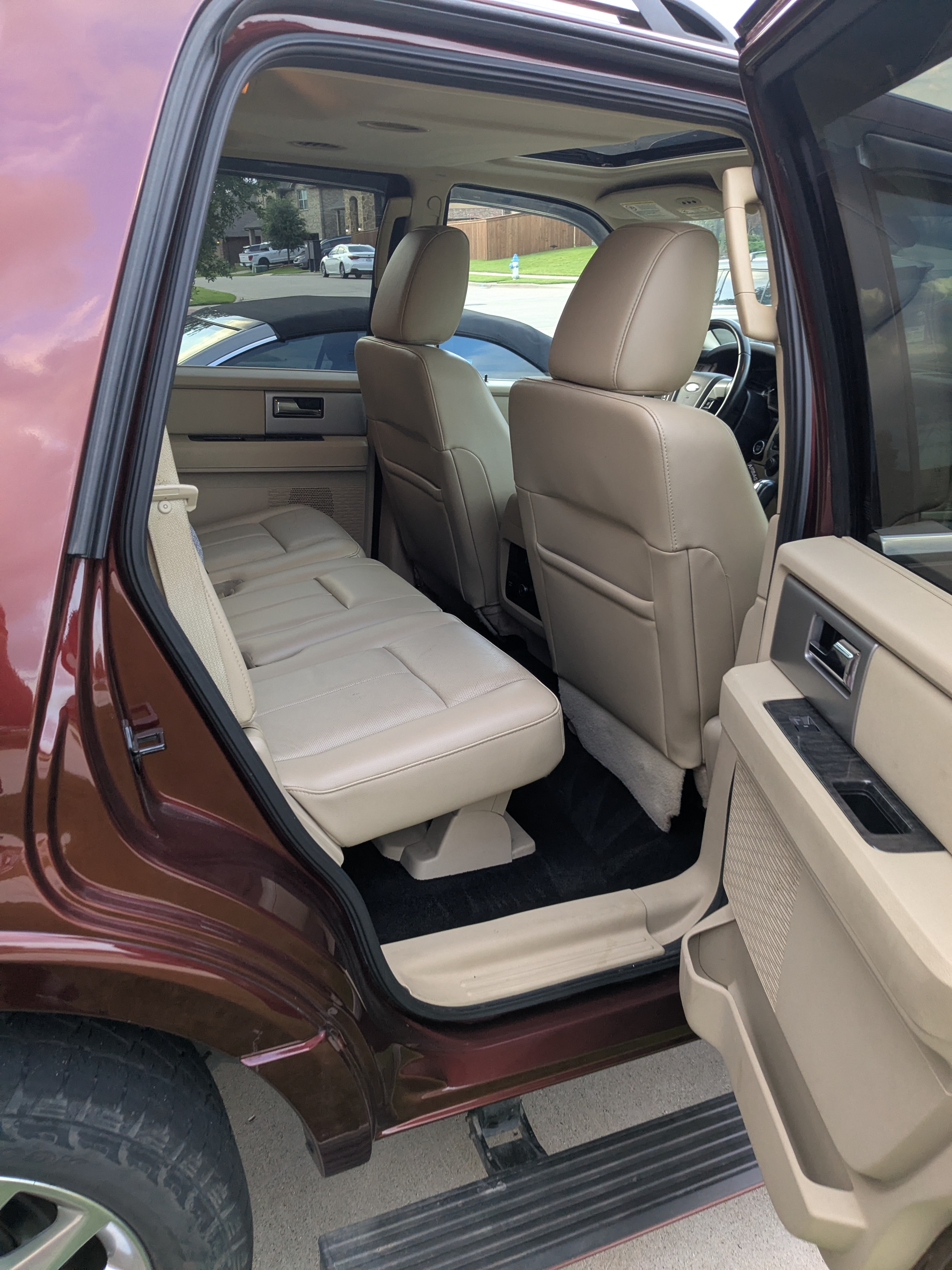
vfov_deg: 65.3
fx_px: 990
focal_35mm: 27
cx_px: 476
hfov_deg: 51.4
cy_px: 635
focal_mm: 4.38
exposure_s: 1/120
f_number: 1.73
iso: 121
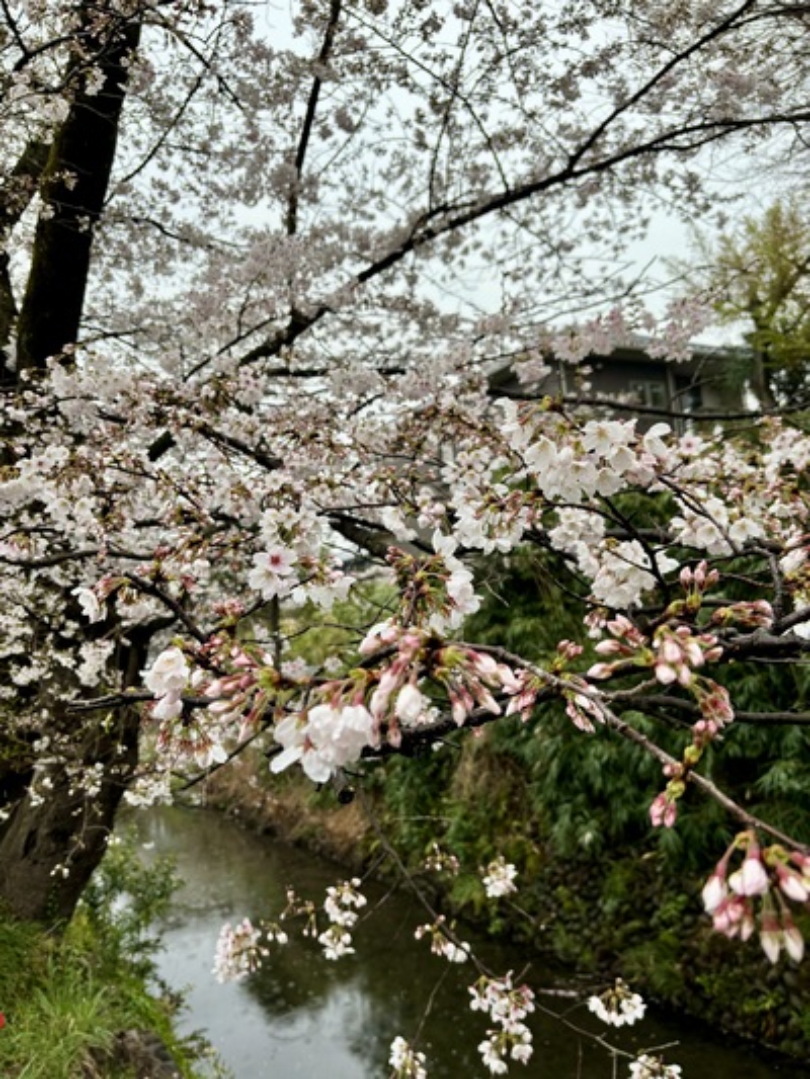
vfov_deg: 67.3
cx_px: 405
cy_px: 540
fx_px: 811
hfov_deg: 53.1
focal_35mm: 26
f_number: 1.6
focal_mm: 5.96
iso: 50
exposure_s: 1/716
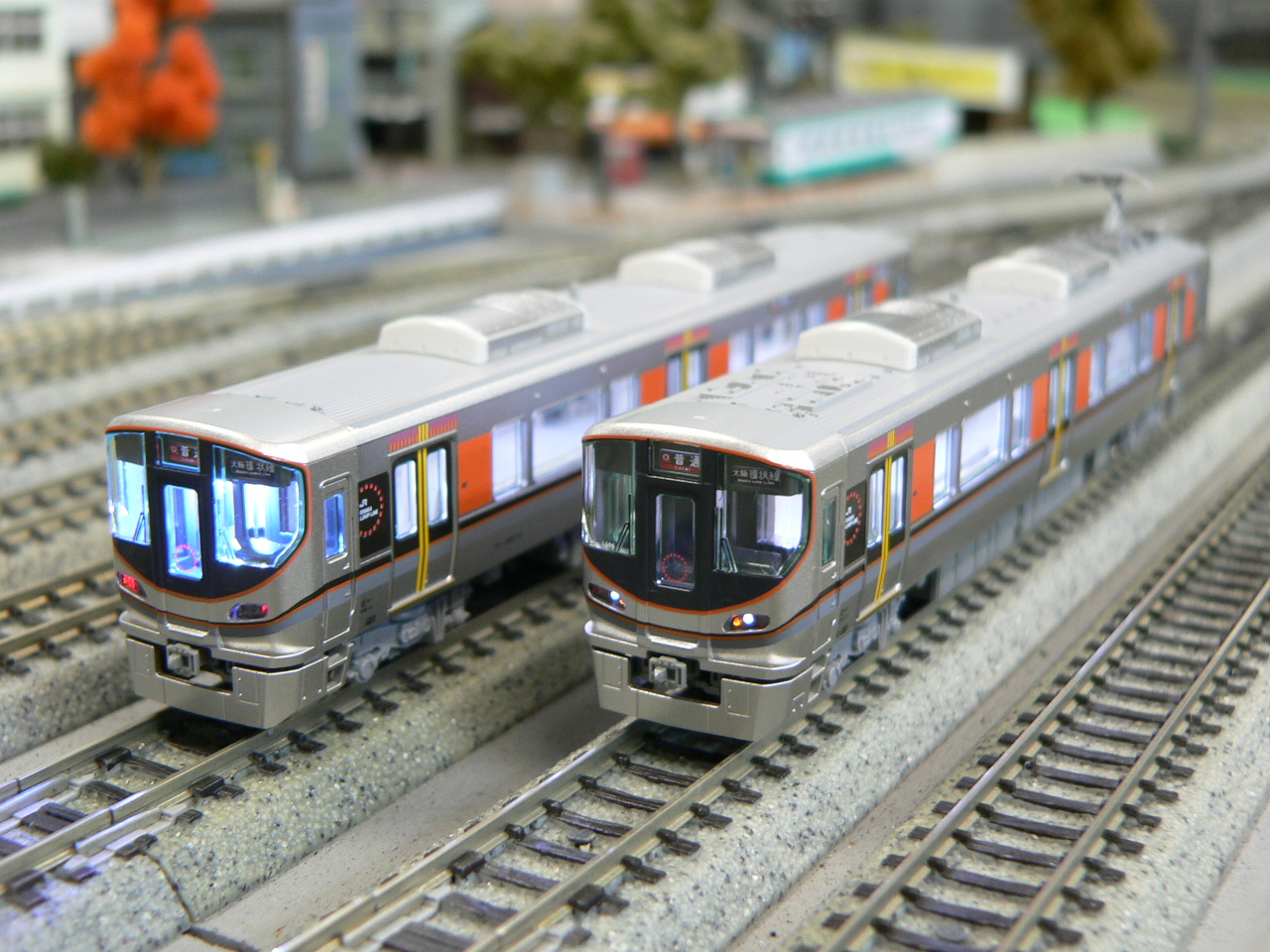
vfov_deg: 29.7
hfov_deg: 38.9
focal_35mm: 49
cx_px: 635
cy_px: 476
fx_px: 1798
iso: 100
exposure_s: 1/6
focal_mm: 8.1
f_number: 2.8
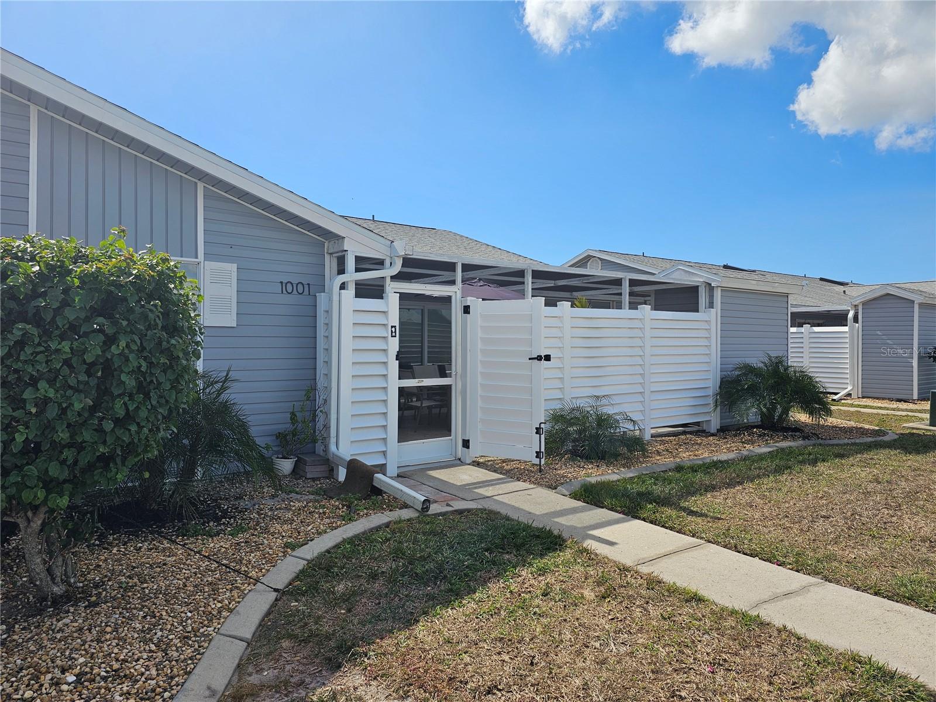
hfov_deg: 73.9
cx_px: 468
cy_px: 351
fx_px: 622
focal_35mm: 23
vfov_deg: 58.9
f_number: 1.7
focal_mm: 6.3
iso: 10
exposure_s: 1/1078
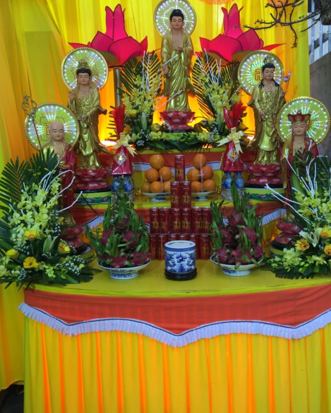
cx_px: 179
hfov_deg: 43.3
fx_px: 416
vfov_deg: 52.8
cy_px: 187
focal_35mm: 34
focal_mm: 4.15
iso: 32
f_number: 2.2
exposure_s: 1/50
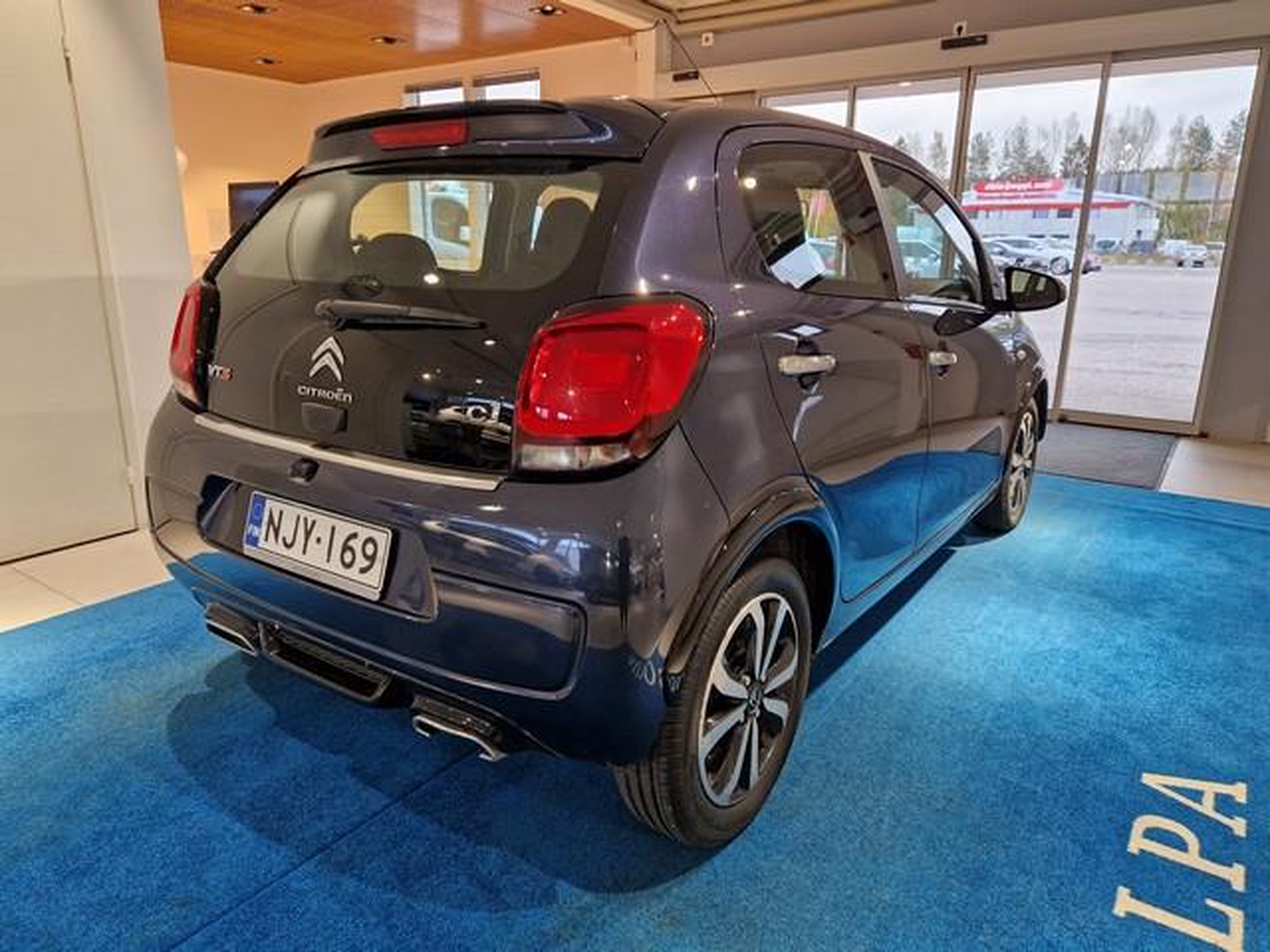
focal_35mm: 23
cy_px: 476
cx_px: 635
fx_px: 844
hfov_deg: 73.9
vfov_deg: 58.9
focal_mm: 5.4
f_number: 1.8
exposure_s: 1/180
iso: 200
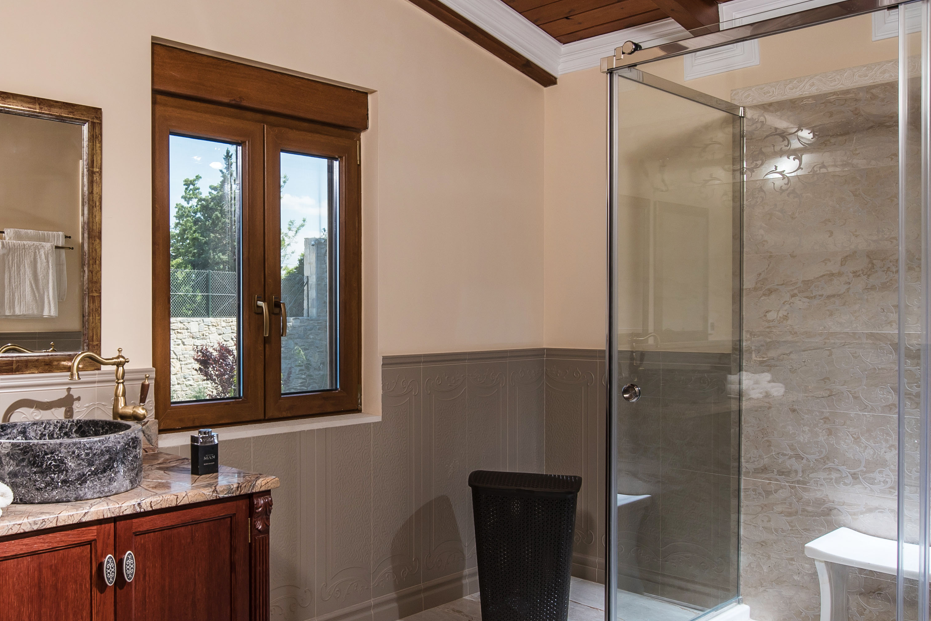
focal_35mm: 34
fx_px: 879
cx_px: 304
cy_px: 317
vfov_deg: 38.9
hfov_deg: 54.6
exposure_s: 1/125
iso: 200
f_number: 8
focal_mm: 17
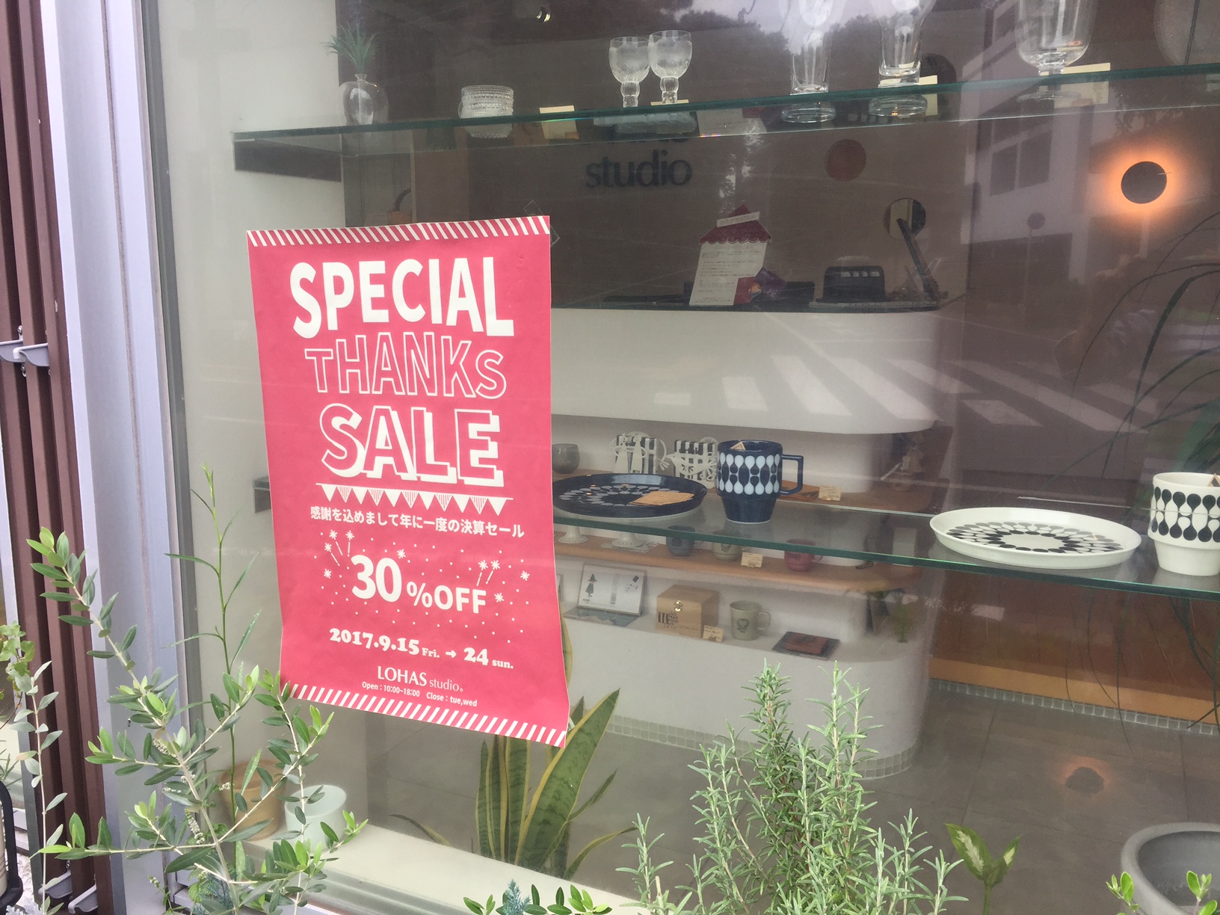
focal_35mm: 29
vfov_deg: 48.2
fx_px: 1022
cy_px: 458
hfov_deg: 61.7
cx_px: 610
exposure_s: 1/262
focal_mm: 4.15
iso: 32
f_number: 2.2
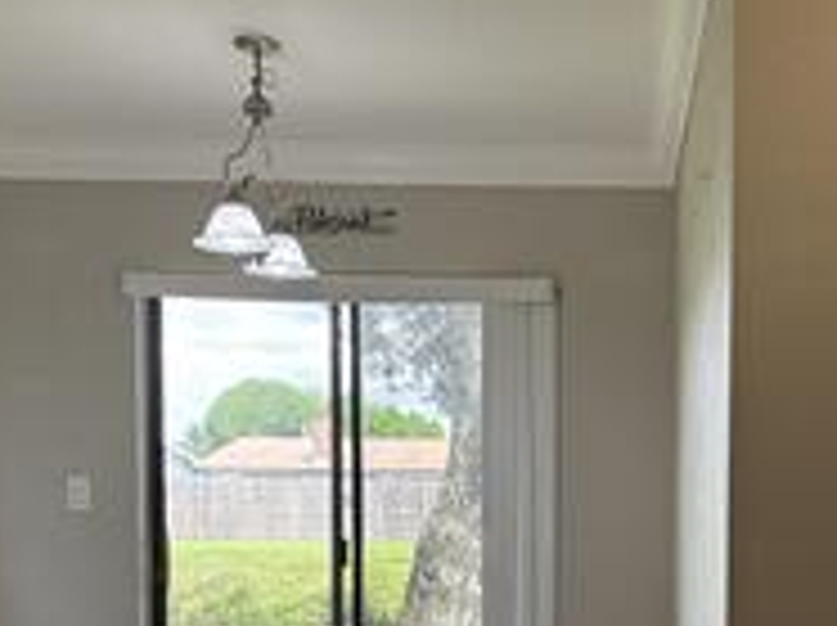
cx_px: 626
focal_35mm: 56
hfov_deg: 33.7
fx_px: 1352
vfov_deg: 25.2
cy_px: 567
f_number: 1.6
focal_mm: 5.96
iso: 64
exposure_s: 1/120
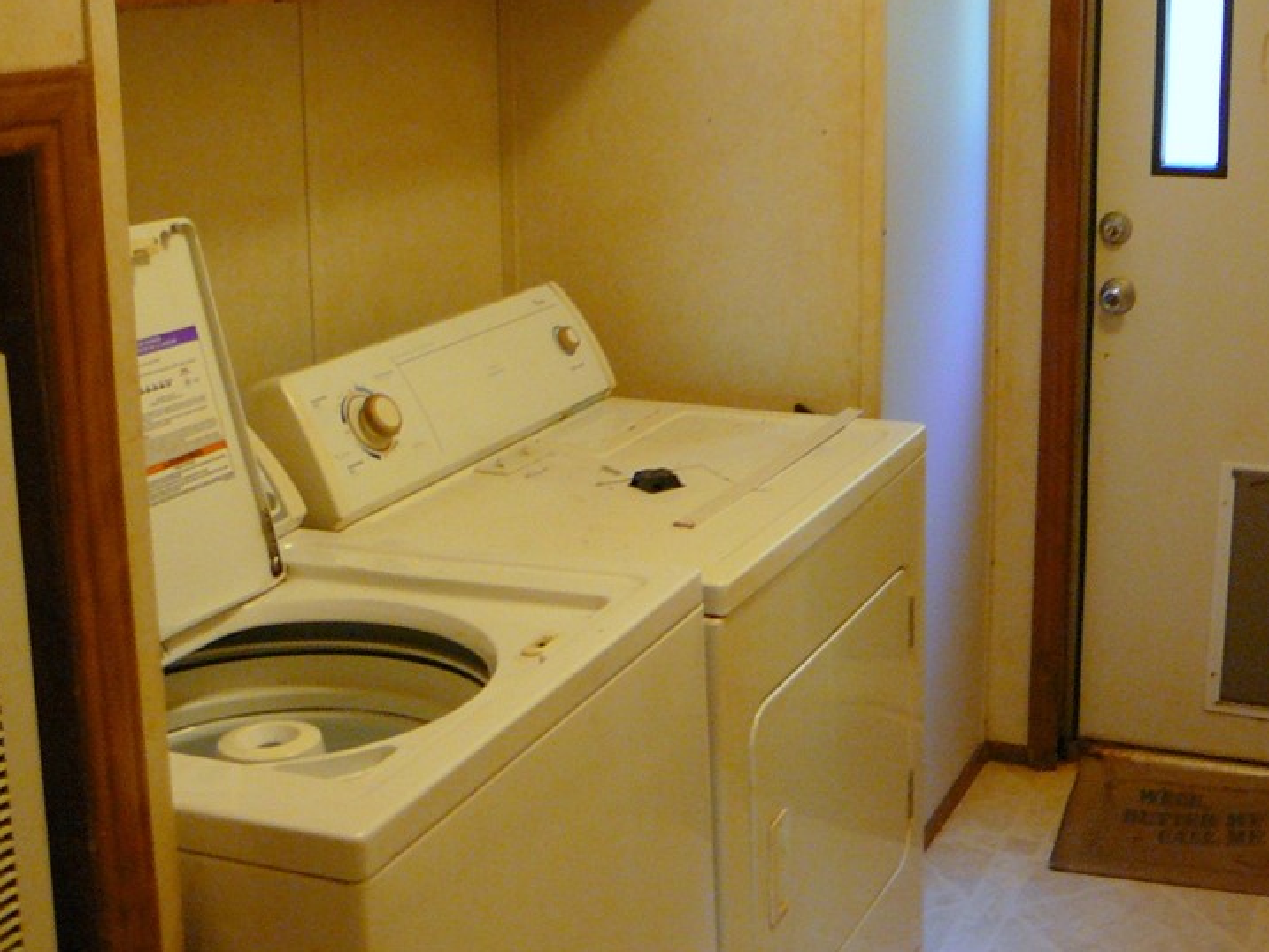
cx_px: 729
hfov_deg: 38.1
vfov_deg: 29.0
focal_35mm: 50
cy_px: 363
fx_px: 1833
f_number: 2.8
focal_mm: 5.2
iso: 200
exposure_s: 1/8
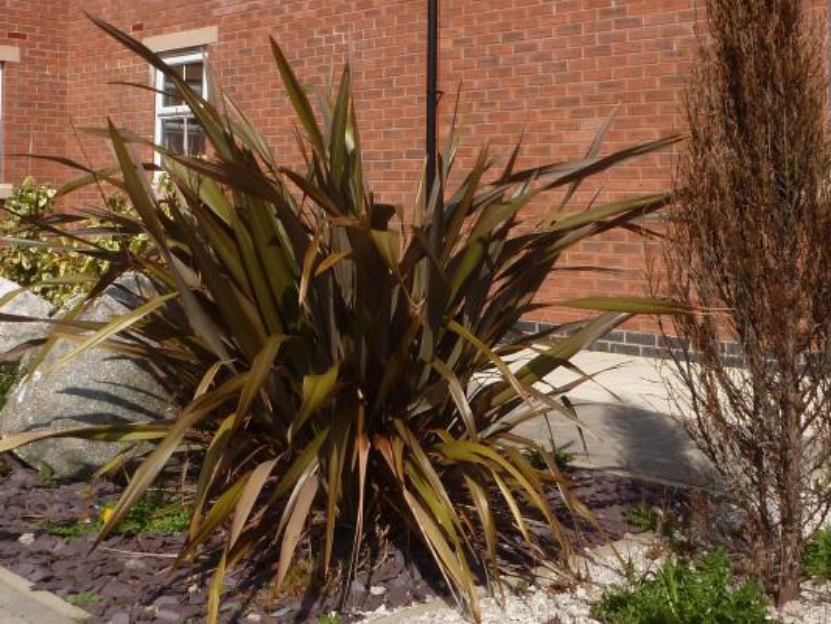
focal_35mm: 46
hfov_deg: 41.2
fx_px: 1105
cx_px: 412
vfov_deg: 31.0
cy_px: 159
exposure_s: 1/400
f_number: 5.6
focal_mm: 4.3
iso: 100
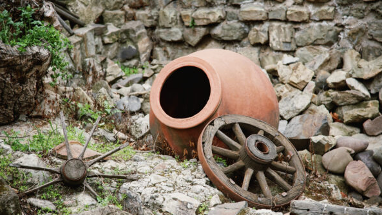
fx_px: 1287
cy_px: 108
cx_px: 191
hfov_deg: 16.9
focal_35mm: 127
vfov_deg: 9.6
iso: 500
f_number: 4
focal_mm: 120
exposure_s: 1/250
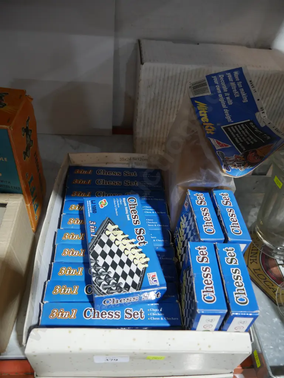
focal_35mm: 28
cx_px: 142
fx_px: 306
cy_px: 189
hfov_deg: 49.8
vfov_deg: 63.4
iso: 500
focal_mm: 14
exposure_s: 1/60
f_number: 3.5
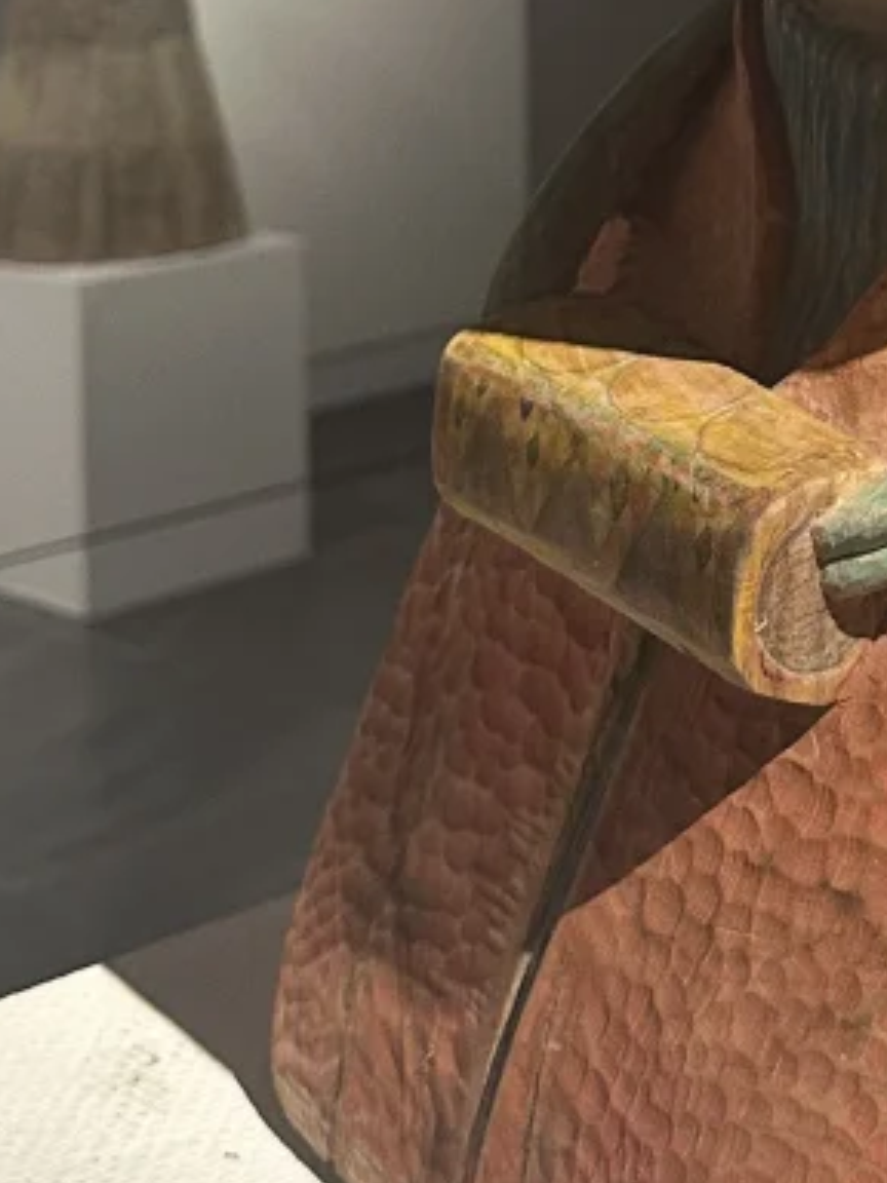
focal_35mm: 90
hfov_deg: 15.9
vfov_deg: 20.8
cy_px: -83
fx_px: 3075
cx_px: 995
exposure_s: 1/85
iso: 250
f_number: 1.78
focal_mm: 6.86
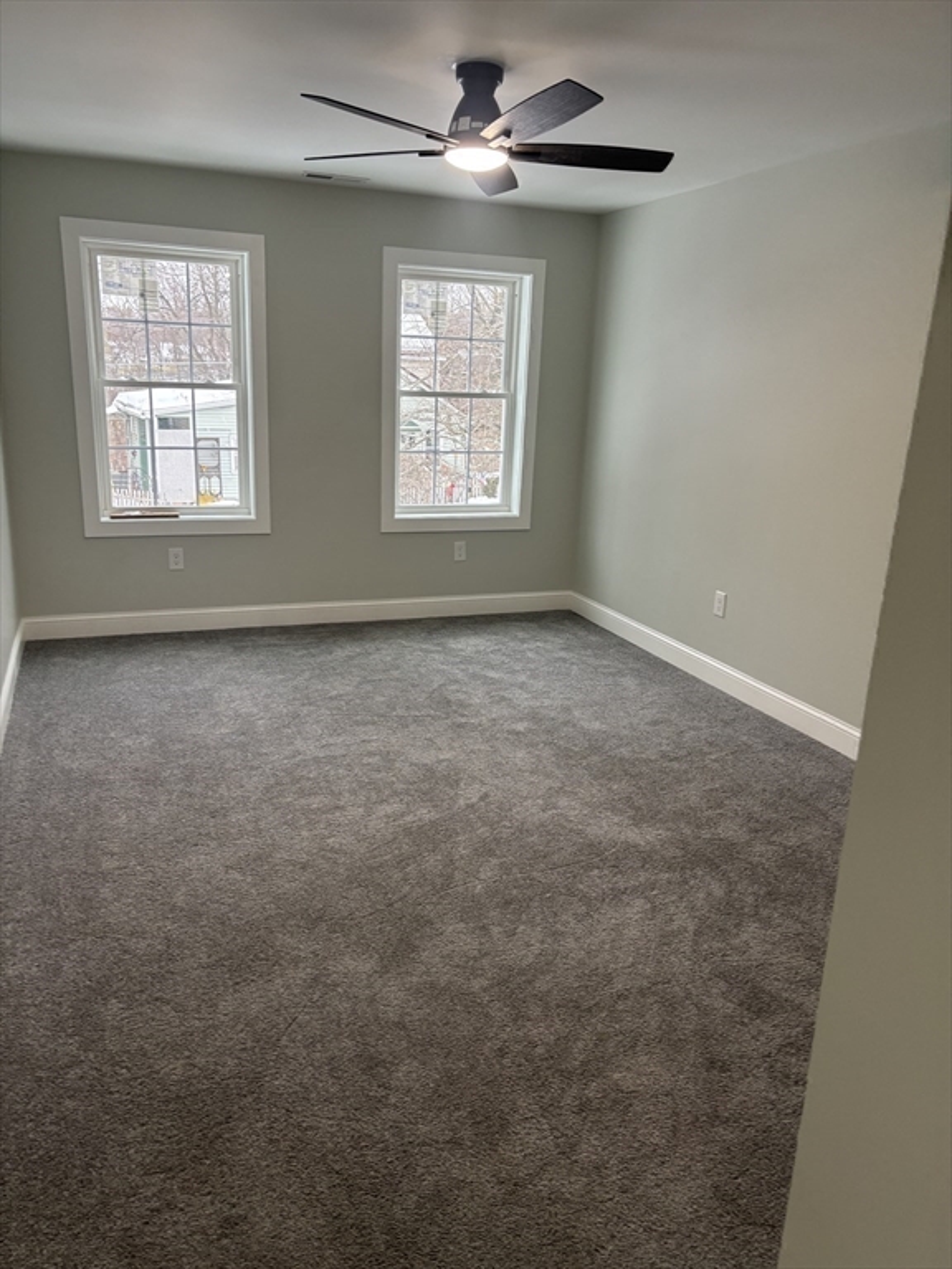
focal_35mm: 26
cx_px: 476
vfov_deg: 67.3
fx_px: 953
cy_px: 634
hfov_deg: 53.1
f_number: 1.6
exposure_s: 1/83
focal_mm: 5.96
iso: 125
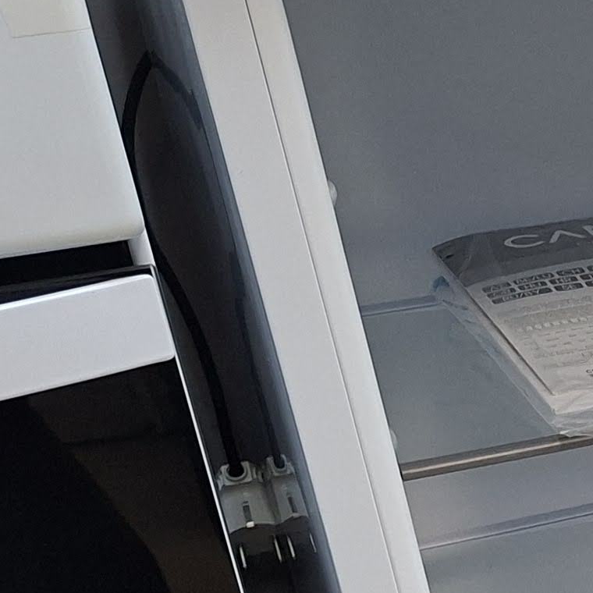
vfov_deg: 15.9
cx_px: 1361
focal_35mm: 107
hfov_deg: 13.0
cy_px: 638
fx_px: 2074
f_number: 1.8
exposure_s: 1/50
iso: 250
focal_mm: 5.54
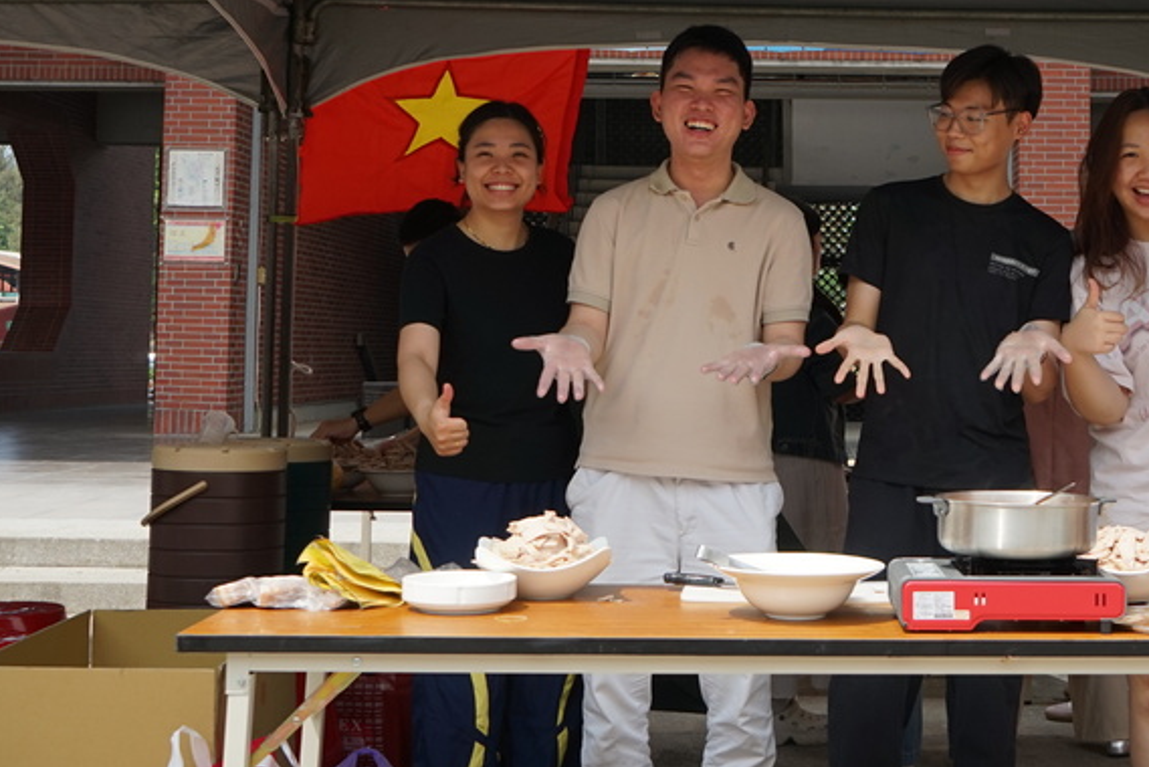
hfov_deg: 33.3
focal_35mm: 59
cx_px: 842
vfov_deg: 22.9
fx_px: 1884
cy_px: 254
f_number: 5.6
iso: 100
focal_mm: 28
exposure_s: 1/500
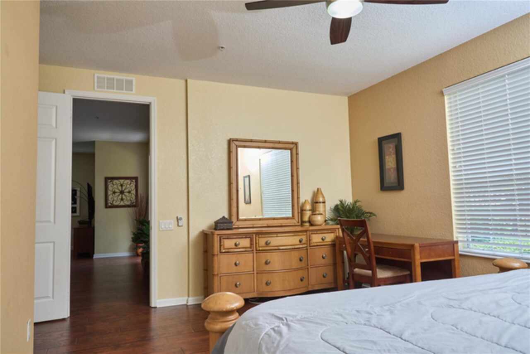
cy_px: 177
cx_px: 265
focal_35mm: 24
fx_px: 353
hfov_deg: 73.7
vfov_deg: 53.2
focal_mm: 24
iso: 500
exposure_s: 1/50
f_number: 8
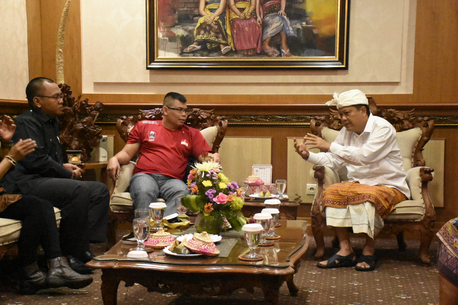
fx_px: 725
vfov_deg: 23.8
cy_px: 152
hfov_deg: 35.1
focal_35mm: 57
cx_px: 229
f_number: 4.2
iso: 20000
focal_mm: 38
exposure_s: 1/200
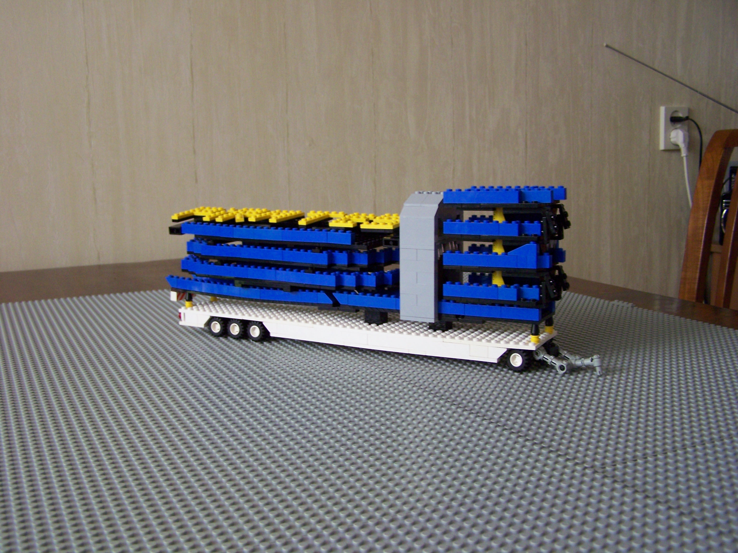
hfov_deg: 49.0
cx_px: 369
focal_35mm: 38
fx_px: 810
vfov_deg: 37.7
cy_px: 276
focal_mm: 6.3
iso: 160
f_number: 2.8
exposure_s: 1/20
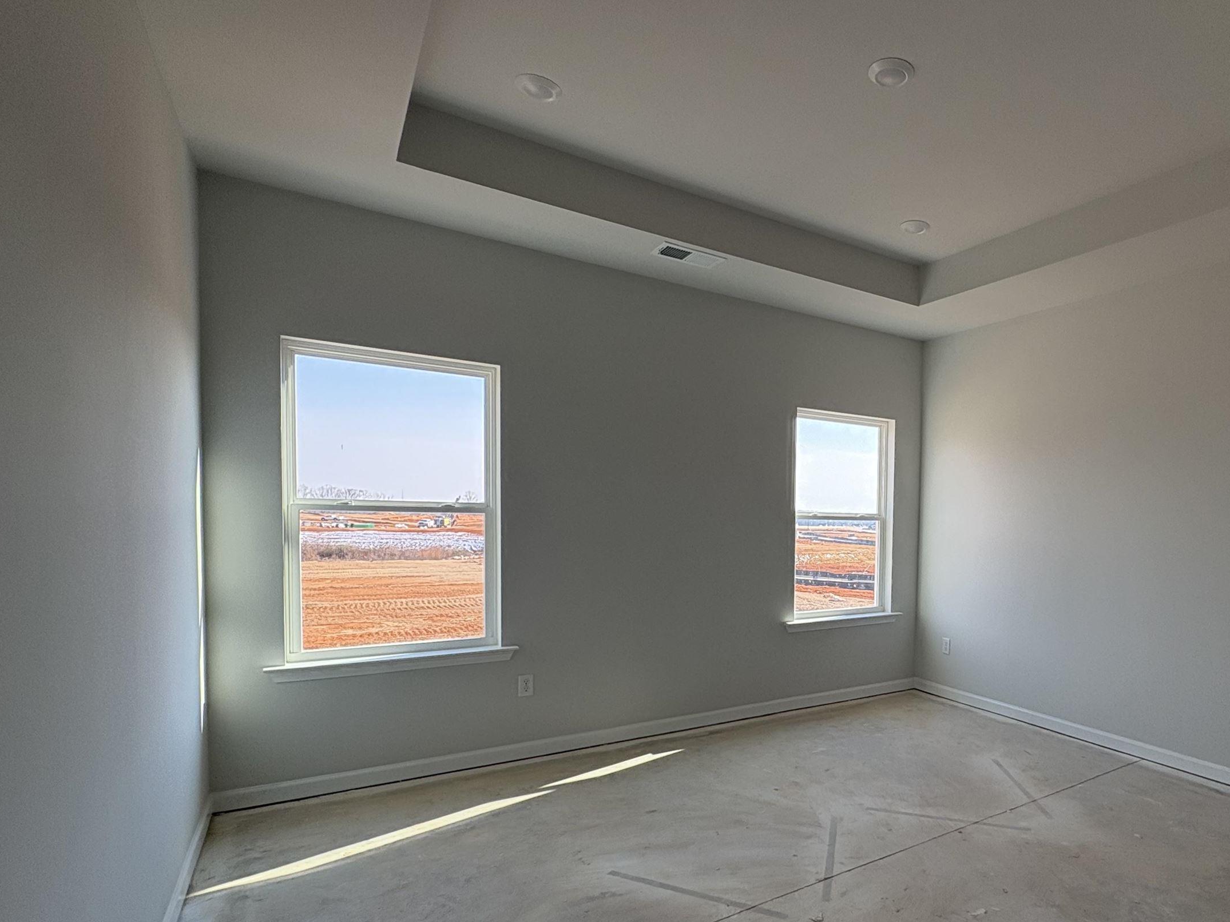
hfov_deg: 77.8
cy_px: 549
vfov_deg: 65.4
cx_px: 863
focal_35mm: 20
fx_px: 711
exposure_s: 1/280
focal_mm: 2.22
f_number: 2.2
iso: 64
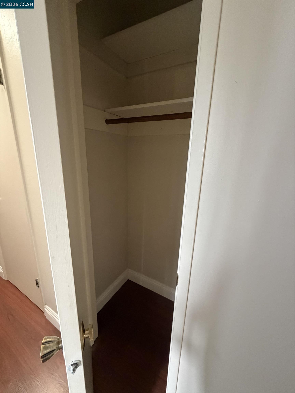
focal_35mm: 14
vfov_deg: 102.1
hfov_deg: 85.7
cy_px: 196
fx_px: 159
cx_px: 148
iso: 640
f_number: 2.2
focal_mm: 2.22
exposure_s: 1/60
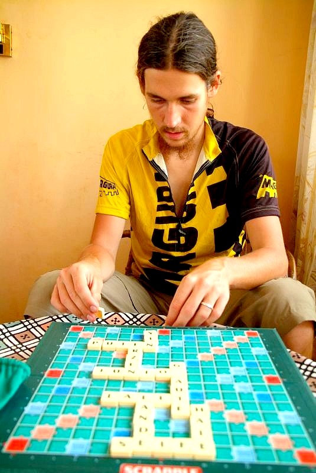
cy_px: 236
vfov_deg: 57.2
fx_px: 434
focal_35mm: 33
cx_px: 158
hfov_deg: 40.0
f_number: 4.8
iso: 800
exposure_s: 1/90
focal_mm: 22
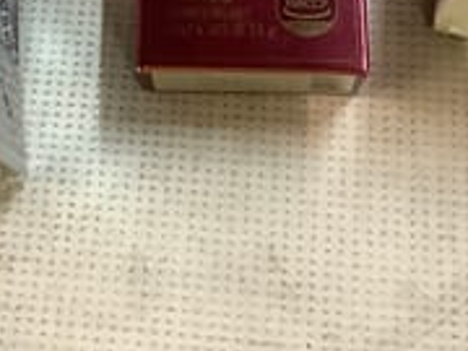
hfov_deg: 22.4
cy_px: -134
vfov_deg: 16.1
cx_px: 83
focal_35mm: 86
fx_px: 1163
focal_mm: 3.3
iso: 250
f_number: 2.4
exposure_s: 1/50
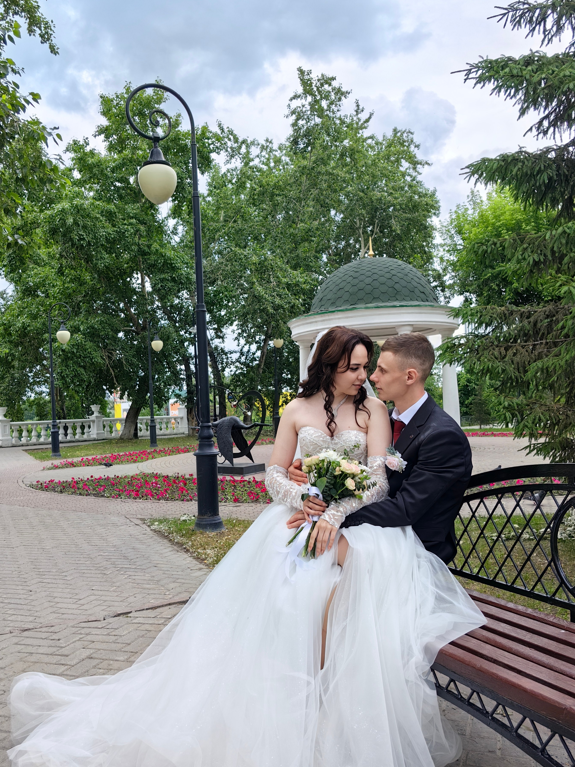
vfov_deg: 59.9
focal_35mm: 30
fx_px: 664
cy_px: 411
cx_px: 273
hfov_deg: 46.8
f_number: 2
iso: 50
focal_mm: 6.35
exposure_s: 1/1156
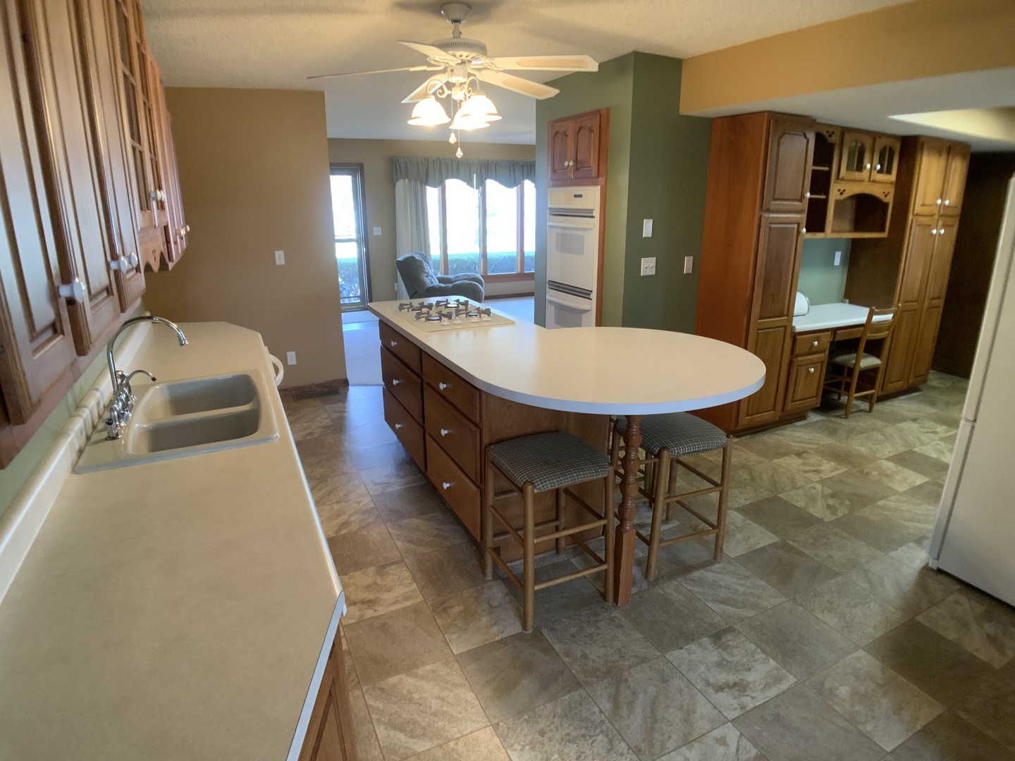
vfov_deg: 48.2
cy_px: 380
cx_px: 508
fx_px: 850
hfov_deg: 61.7
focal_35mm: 29
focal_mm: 3
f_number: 1.8
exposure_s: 1/60
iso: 160
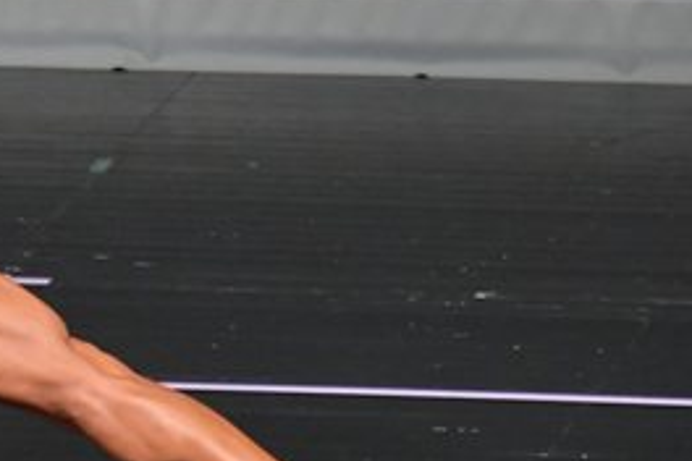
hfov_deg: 1.6
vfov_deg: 1.0
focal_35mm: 1320
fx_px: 25371
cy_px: 55
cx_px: -93
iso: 4000
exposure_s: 1/400
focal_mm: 300
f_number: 5.6
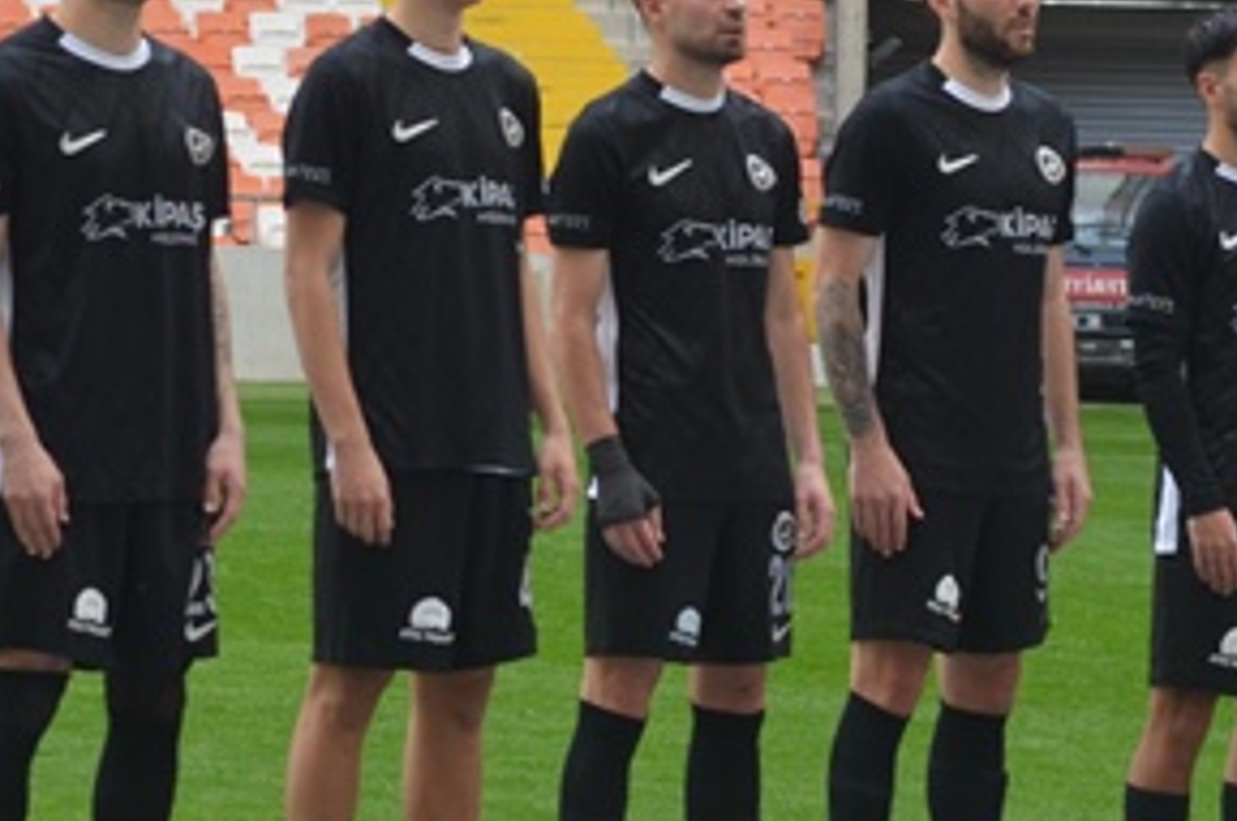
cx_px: 773
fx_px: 11286
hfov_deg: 6.3
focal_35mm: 329
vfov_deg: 4.2
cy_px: 277
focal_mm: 68
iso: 200
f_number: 6.3
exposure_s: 1/160
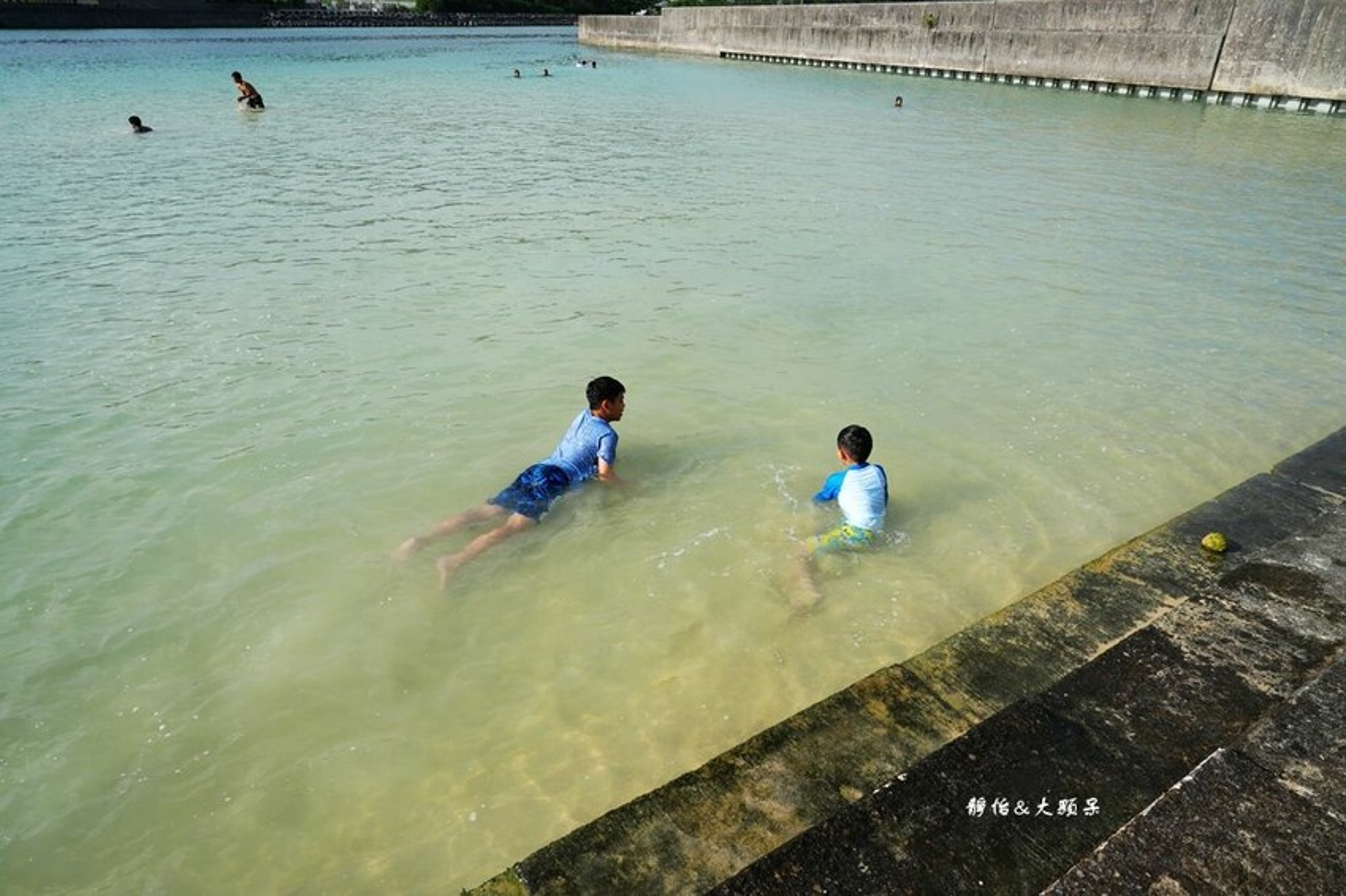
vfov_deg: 57.2
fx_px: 822
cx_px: 673
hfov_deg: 78.6
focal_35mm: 22
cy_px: 448
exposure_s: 1/500
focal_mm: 22
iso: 160
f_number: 9
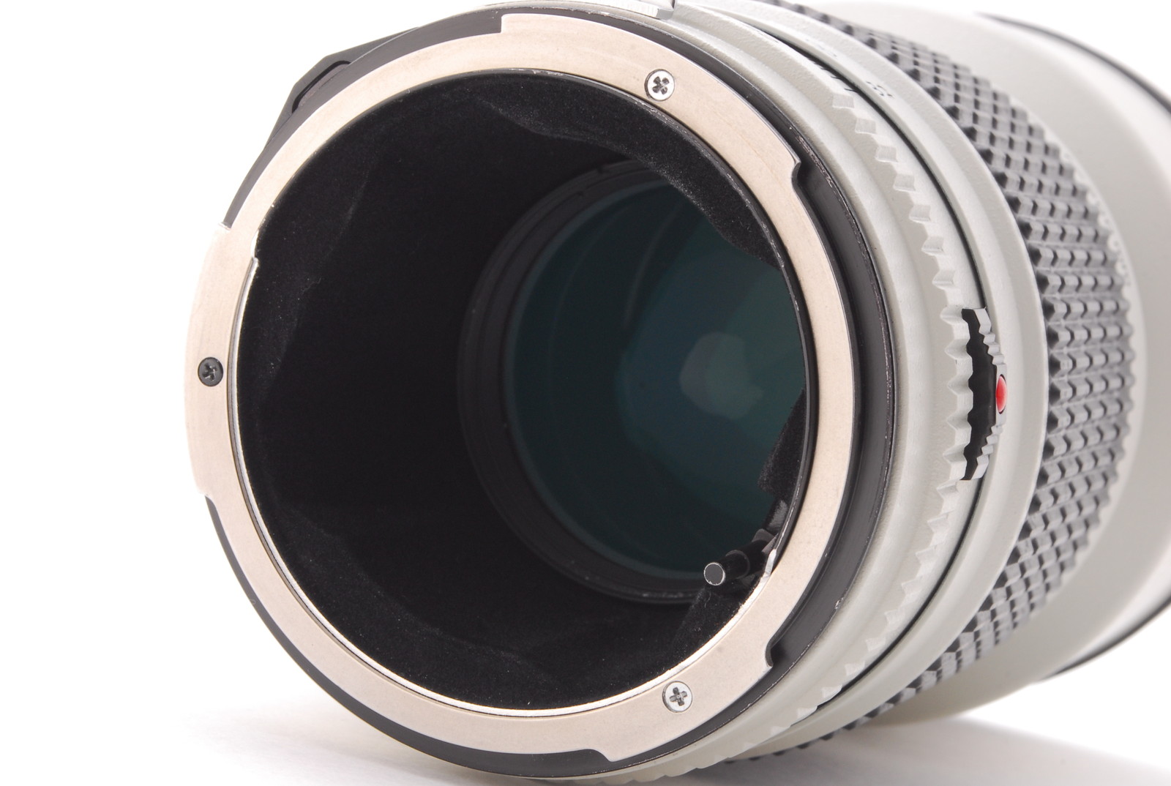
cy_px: 393
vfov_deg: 16.6
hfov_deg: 24.6
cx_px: 586
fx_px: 2689
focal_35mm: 82
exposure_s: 1/100
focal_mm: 55
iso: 320
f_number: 22
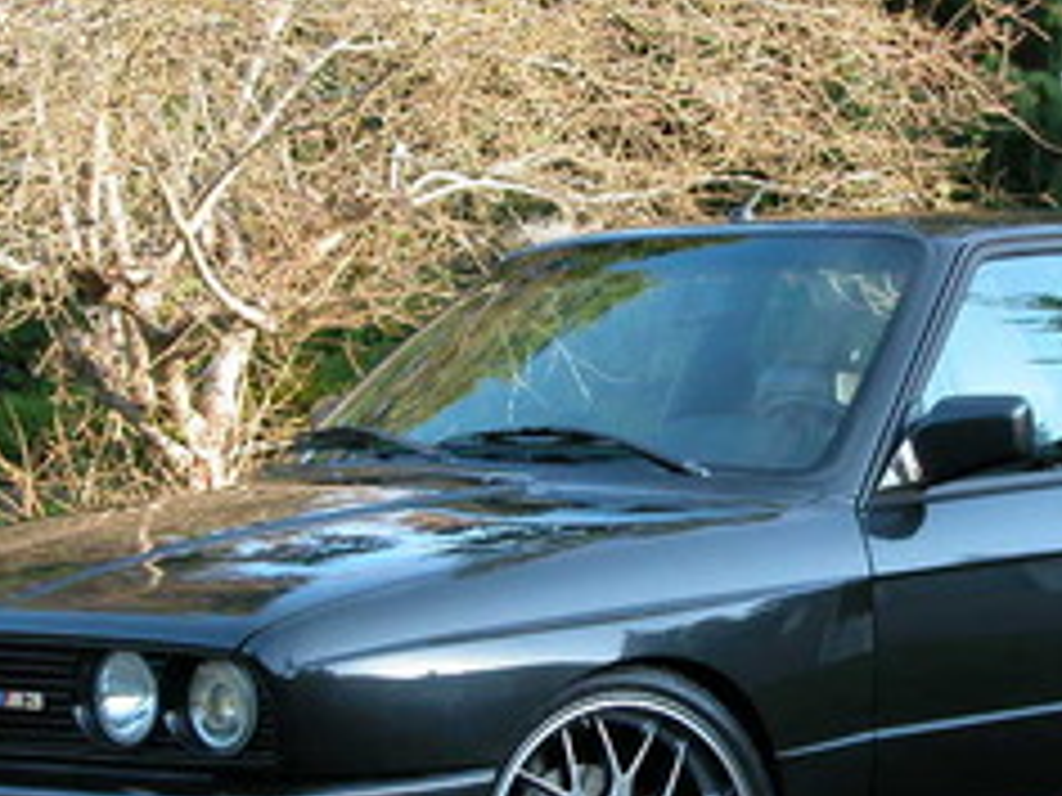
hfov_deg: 16.2
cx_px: 760
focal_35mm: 121
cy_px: 470
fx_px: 3712
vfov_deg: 12.2
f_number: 3.5
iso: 100
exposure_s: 1/97
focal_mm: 14.7
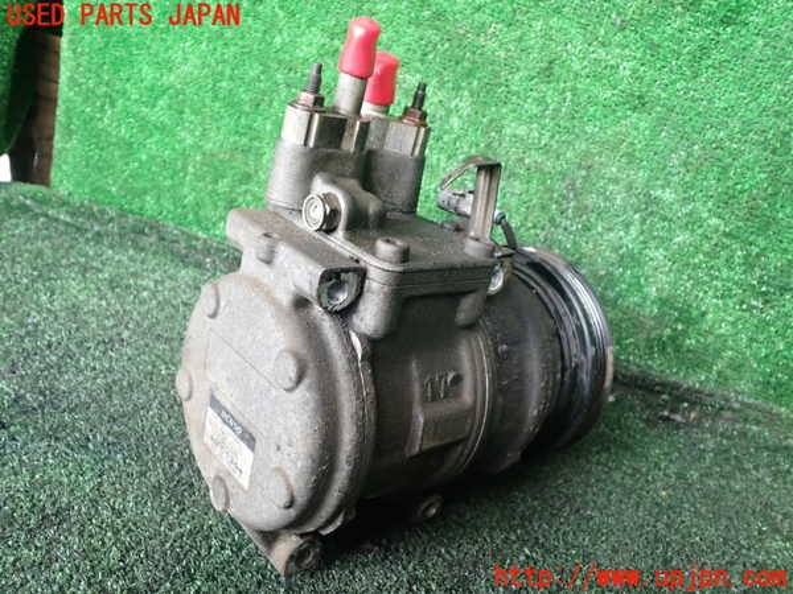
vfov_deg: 46.8
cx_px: 396
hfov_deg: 60.0
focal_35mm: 30
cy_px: 297
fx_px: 687
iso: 250
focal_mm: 5.4
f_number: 2.3
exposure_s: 1/30
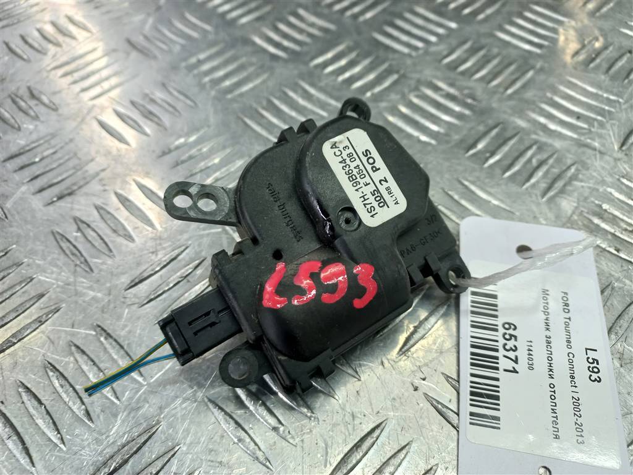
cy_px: 238
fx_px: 457
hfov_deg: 69.4
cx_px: 316
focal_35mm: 25
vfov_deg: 54.9
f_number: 1.8
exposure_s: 1/50
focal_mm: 4.6
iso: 64
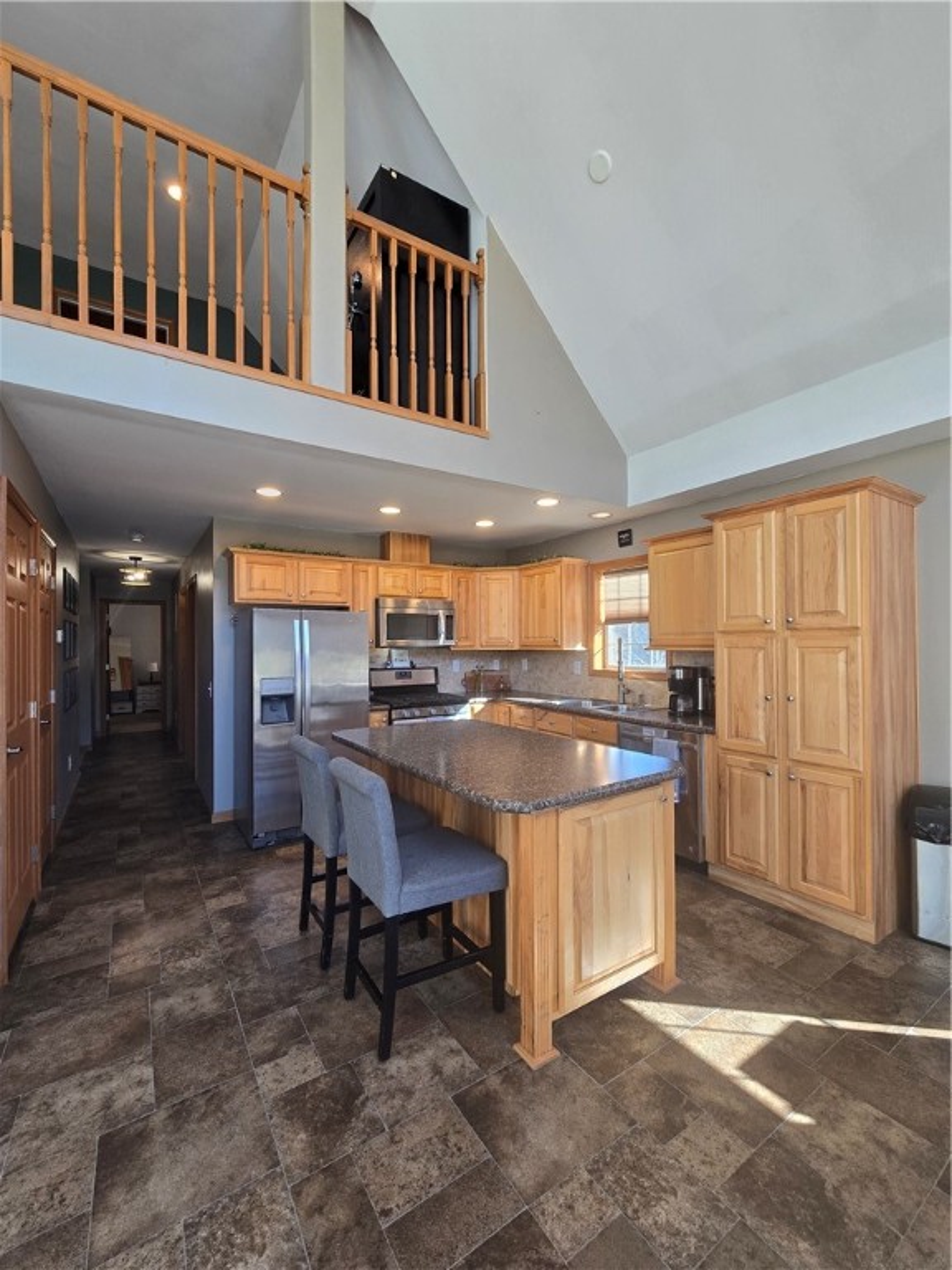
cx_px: 476
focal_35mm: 13
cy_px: 635
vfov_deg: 106.2
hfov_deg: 89.9
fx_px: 477
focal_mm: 2.2
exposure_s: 1/60
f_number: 2.2
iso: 64
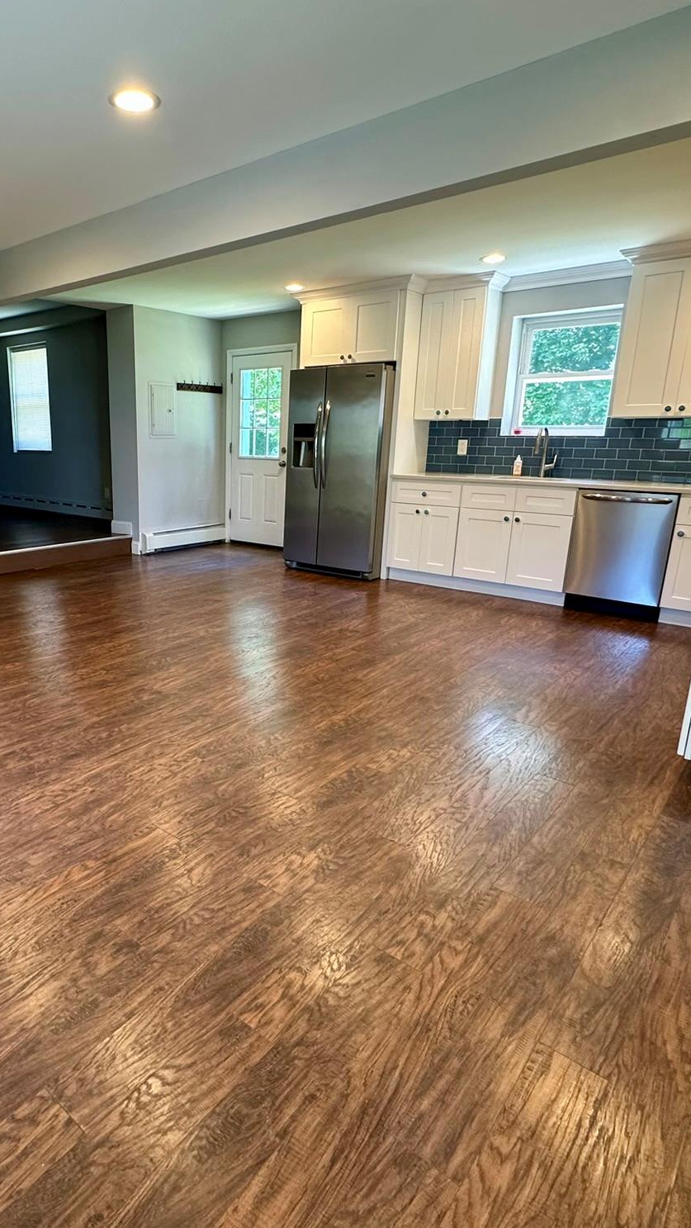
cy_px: 619
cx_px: 218
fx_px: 684
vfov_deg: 83.8
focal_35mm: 21
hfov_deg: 52.4
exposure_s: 1/60
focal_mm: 2.22
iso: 160
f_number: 2.2
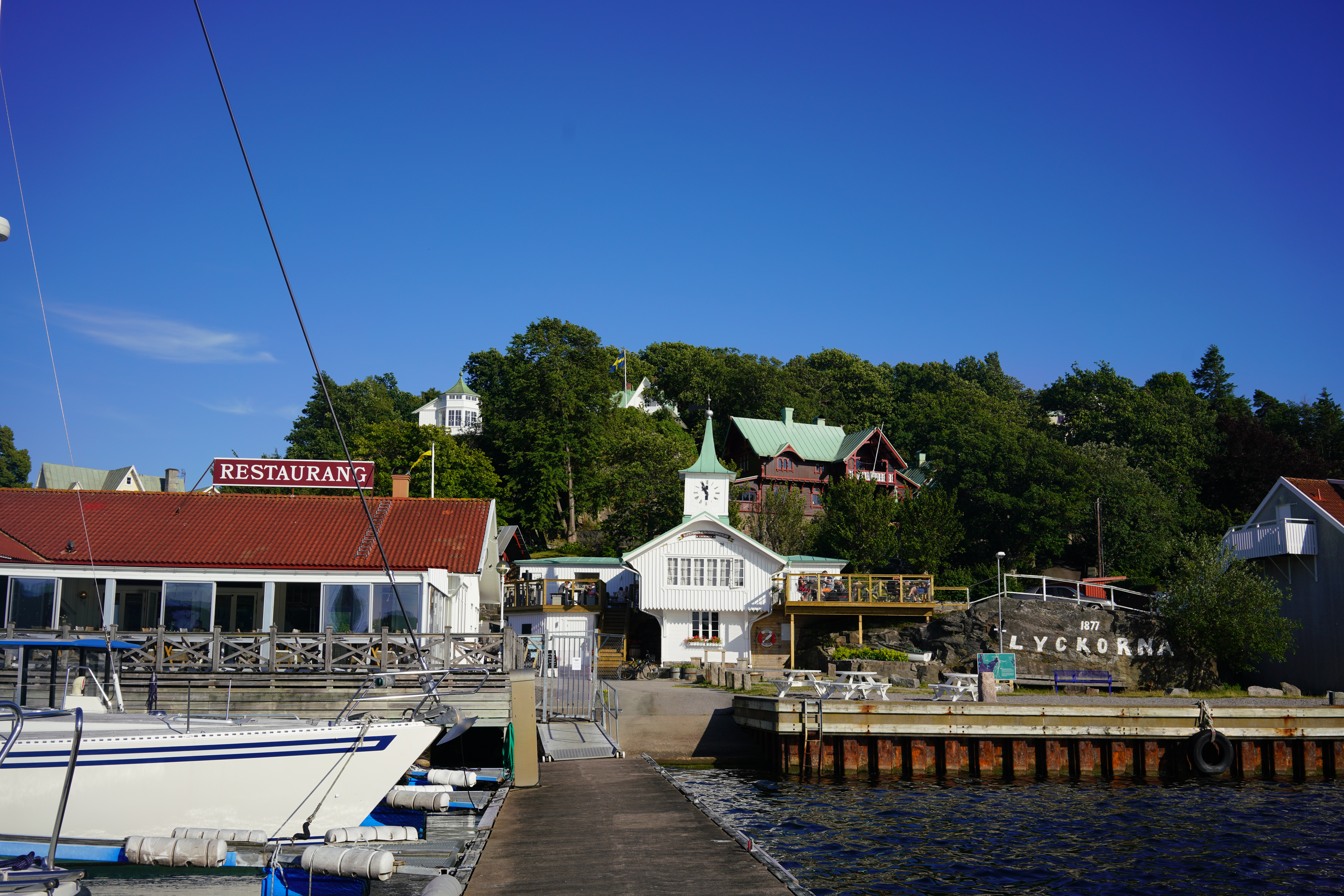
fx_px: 1307
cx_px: 672
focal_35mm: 35
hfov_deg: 54.4
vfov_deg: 37.9
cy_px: 448
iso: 125
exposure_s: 1/640
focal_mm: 35
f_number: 8
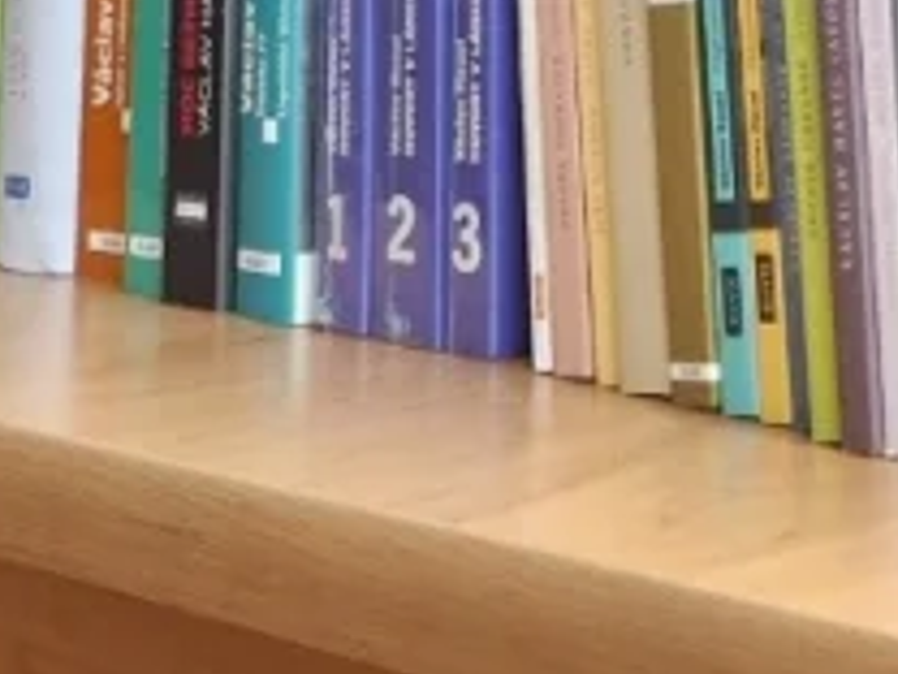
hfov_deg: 17.1
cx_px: 833
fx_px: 2931
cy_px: -760
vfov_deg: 11.5
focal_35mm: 113
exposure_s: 1/100
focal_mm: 5.4
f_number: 1.8
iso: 125
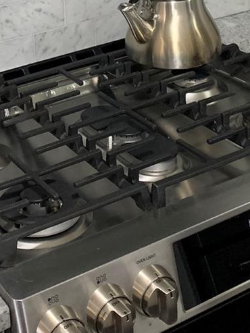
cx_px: 91
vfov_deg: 22.8
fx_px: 780
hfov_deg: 18.2
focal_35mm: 81
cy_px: -26
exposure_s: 1/40
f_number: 1.8
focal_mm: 4.25
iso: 400
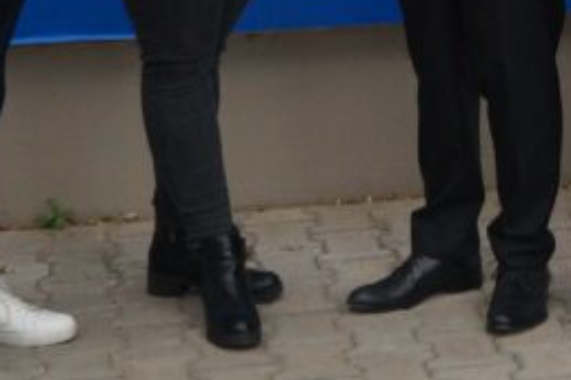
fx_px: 2441
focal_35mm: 154
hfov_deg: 13.1
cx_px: 638
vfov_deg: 8.5
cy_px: -319
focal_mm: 22
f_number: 4
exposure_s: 1/160
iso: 320
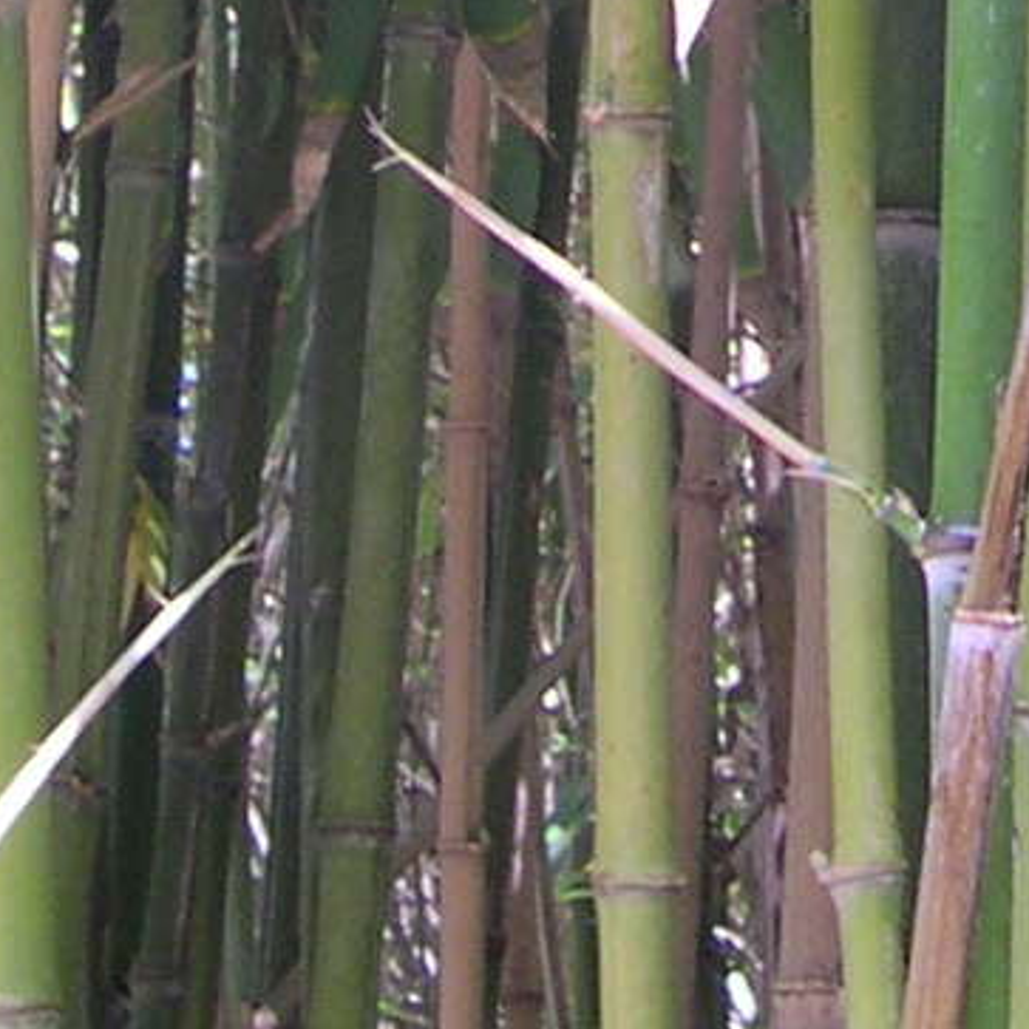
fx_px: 7063
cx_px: 1386
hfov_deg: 8.2
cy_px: -1191
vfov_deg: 7.9
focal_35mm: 210
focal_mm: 8
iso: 100
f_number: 2.8
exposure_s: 1/38
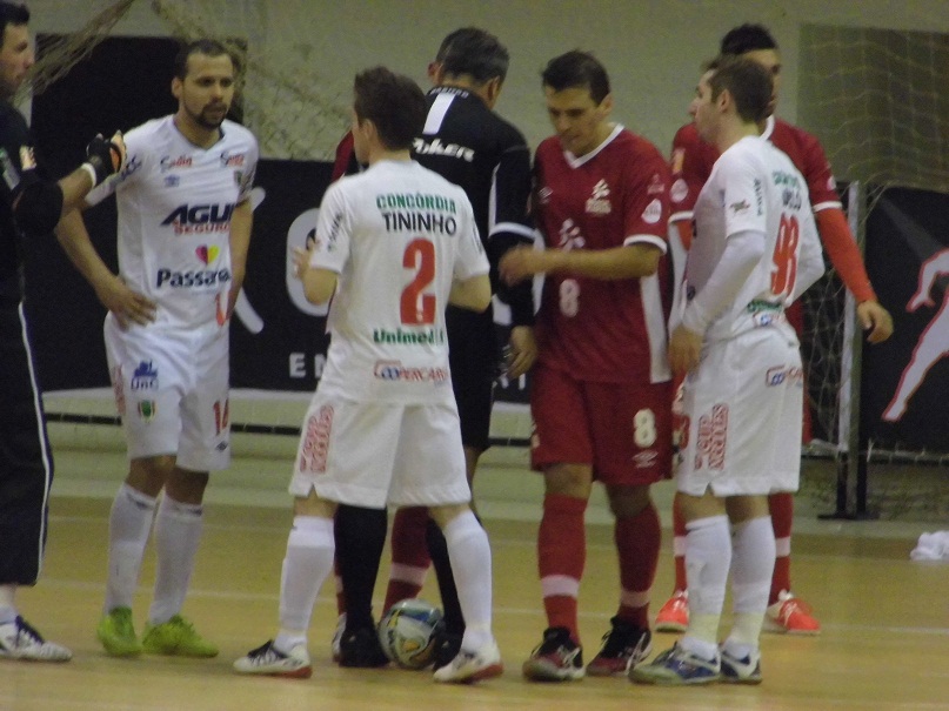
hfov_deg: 3.8
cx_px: 474
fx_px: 14391
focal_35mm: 525
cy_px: 356
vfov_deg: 2.8
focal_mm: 94.5
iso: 800
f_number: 5.8
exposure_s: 1/60
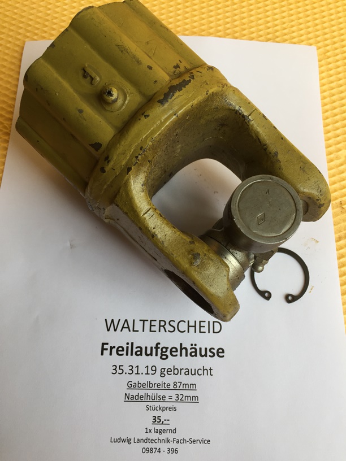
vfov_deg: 61.7
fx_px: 386
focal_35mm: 29
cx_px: 173
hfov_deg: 48.2
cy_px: 230
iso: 40
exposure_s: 1/100
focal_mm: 4.15
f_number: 2.2
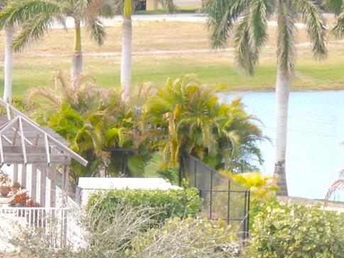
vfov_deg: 5.1
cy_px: 70
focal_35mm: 291
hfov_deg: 6.8
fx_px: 2890
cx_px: 273
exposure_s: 1/125
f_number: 5.8
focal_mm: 24.39
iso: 80
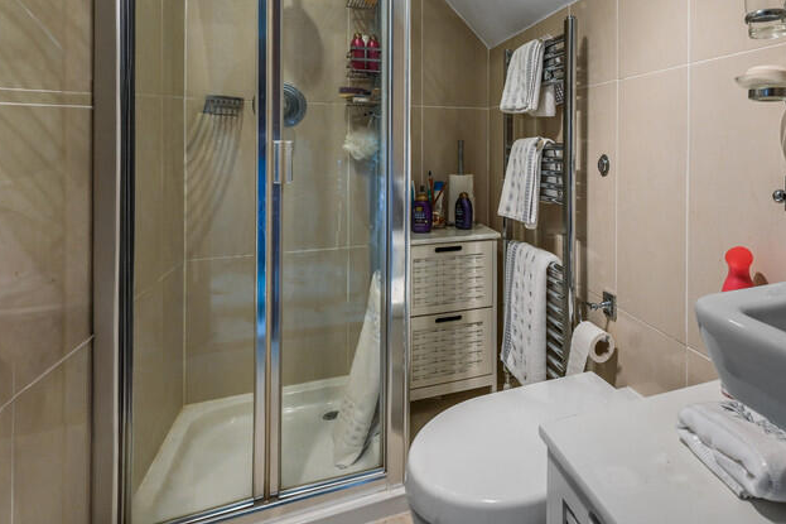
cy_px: 146
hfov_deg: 71.6
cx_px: 577
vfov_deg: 53.2
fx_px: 502
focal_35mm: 23
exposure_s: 1
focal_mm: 14
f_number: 8
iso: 400
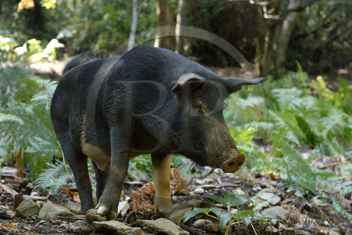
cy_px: 118
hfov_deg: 28.8
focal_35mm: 70
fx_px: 684
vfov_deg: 19.4
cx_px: 176
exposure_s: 1/125
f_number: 4.5
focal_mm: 70
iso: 500
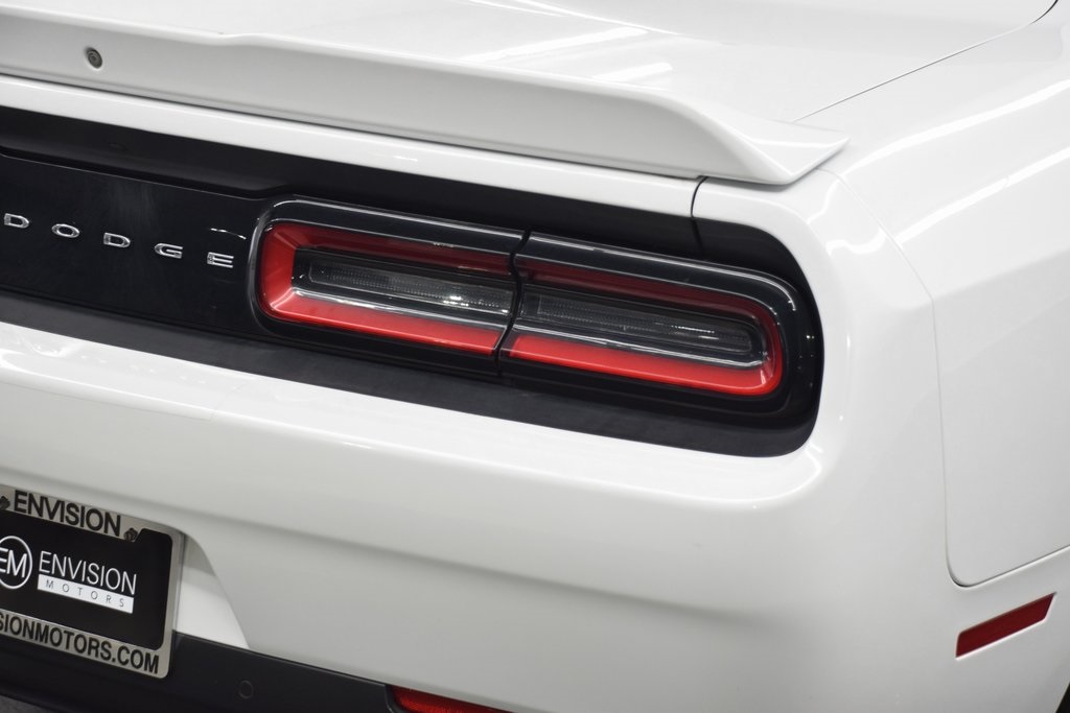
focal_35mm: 78
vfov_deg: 17.5
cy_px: 356
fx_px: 2319
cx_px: 535
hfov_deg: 26.0
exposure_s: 1/160
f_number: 5
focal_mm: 52
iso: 800
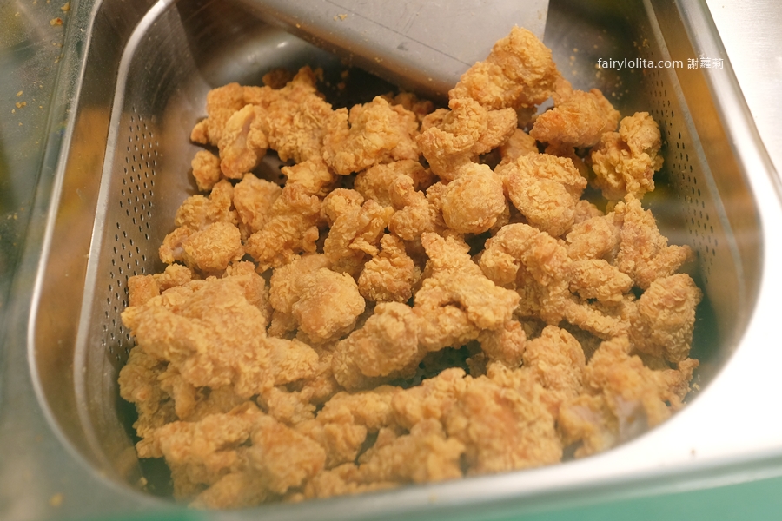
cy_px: 260
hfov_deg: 54.4
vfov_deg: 37.9
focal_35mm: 35
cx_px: 391
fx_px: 760
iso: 1000
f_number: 3.6
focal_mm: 23
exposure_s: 1/125
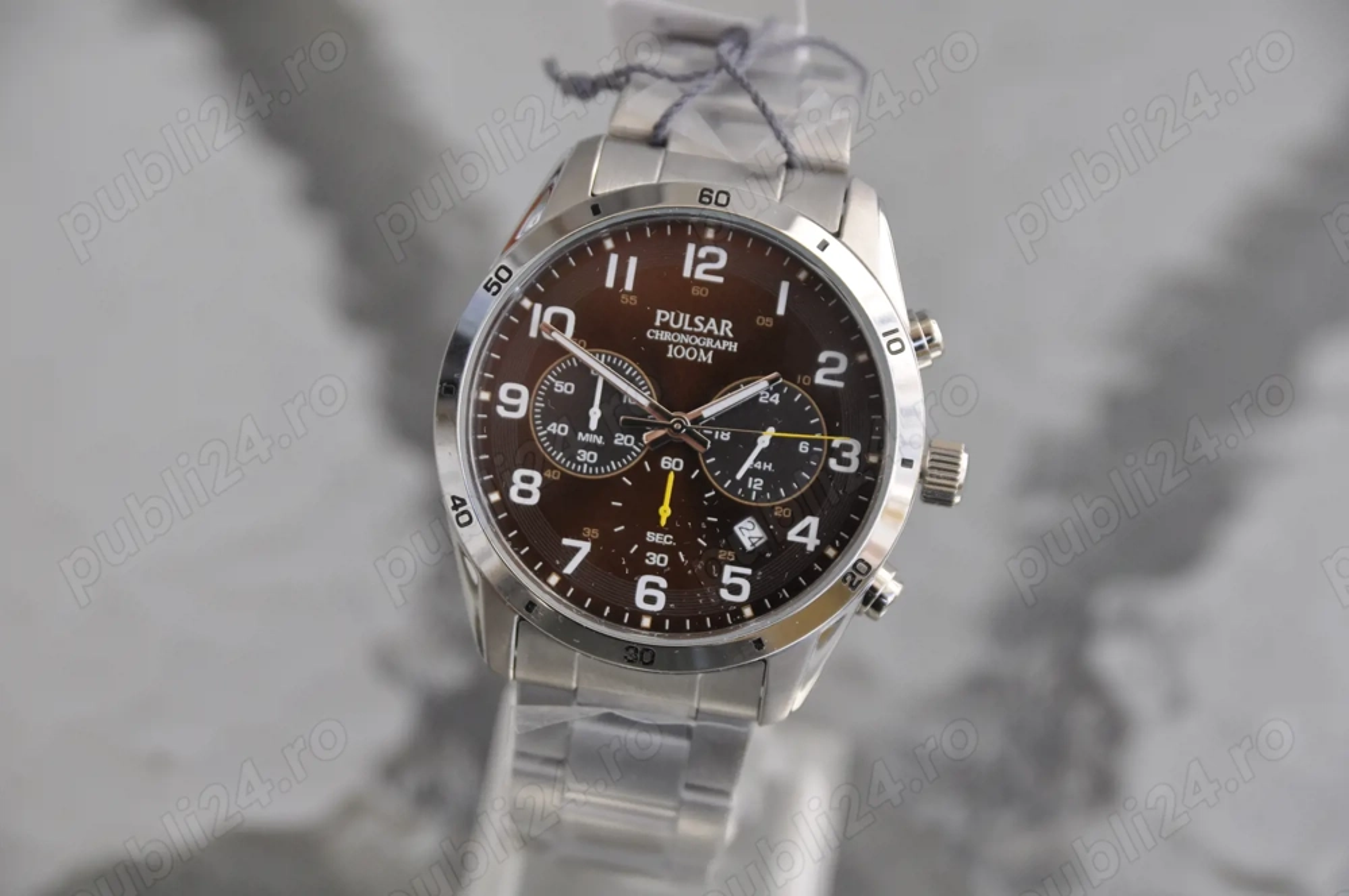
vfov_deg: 13.0
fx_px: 3929
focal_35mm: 105
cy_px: 448
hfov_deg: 19.5
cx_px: 674
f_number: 5.6
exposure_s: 1/500
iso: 250
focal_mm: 70
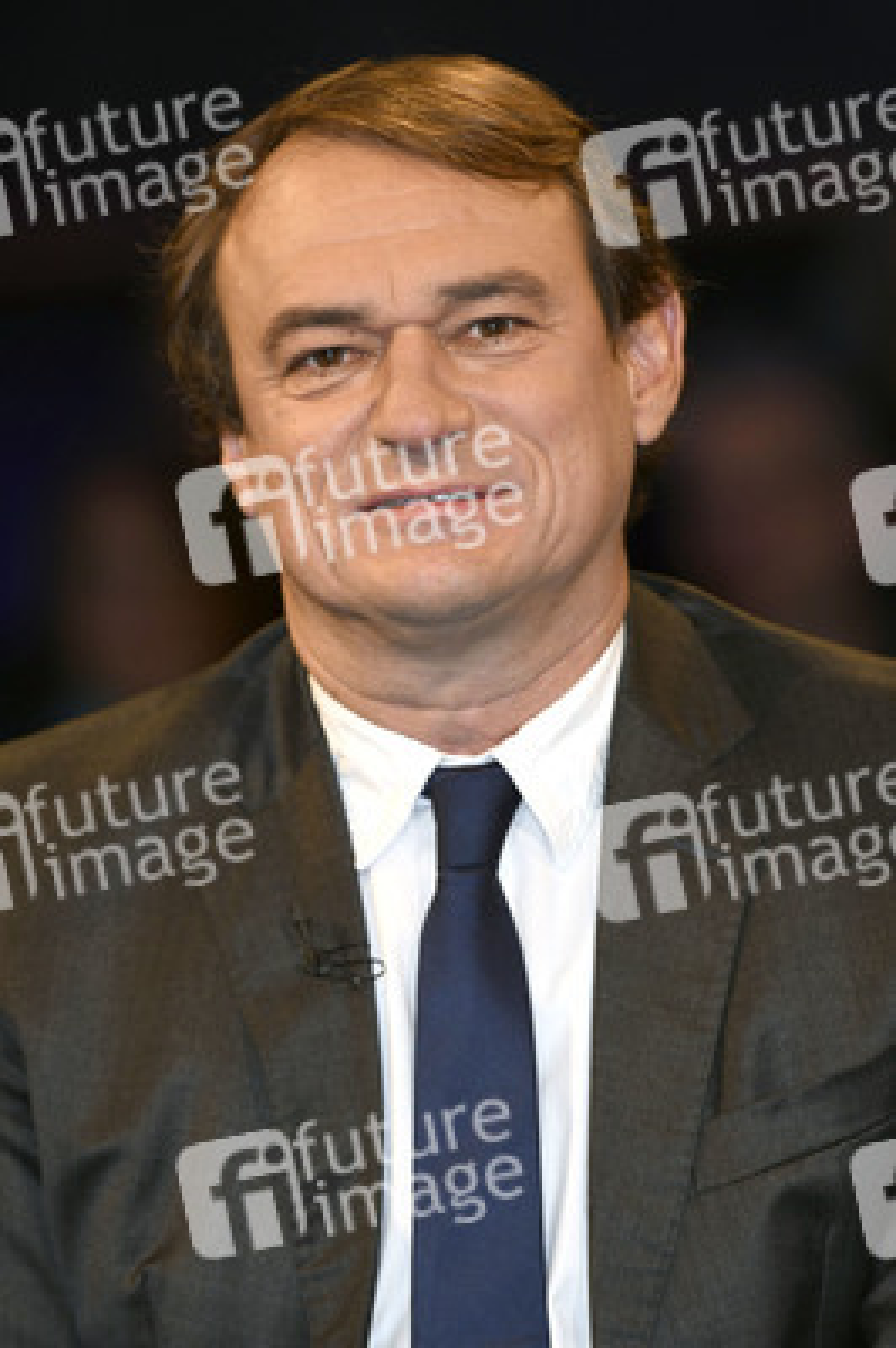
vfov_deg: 10.3
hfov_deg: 6.9
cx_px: 448
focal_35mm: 200
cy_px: 674
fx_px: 7479
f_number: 3.5
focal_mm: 200
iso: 800
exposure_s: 1/400
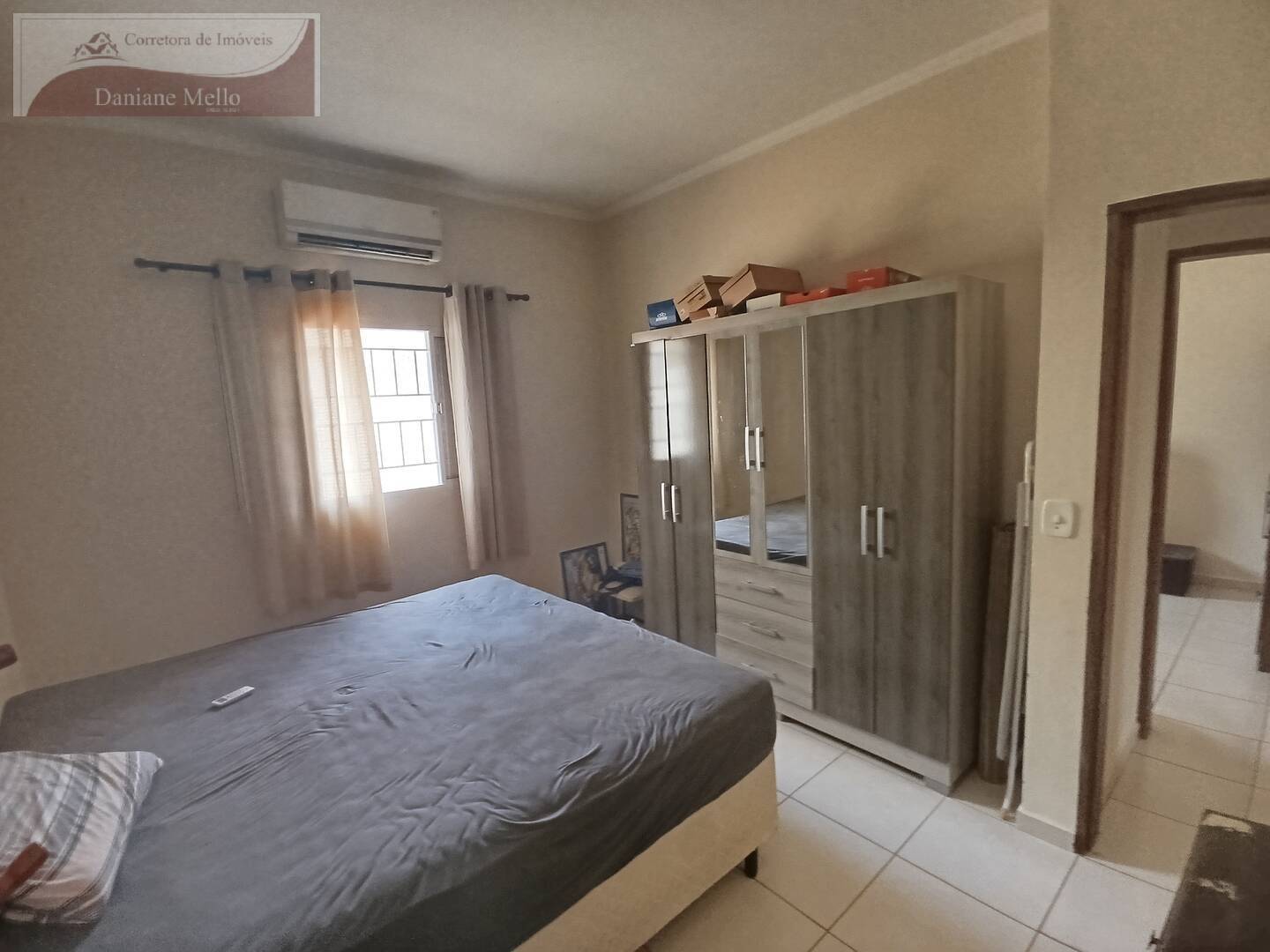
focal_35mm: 16
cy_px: 476
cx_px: 635
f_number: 2.2
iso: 320
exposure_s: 1/60
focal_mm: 1.65
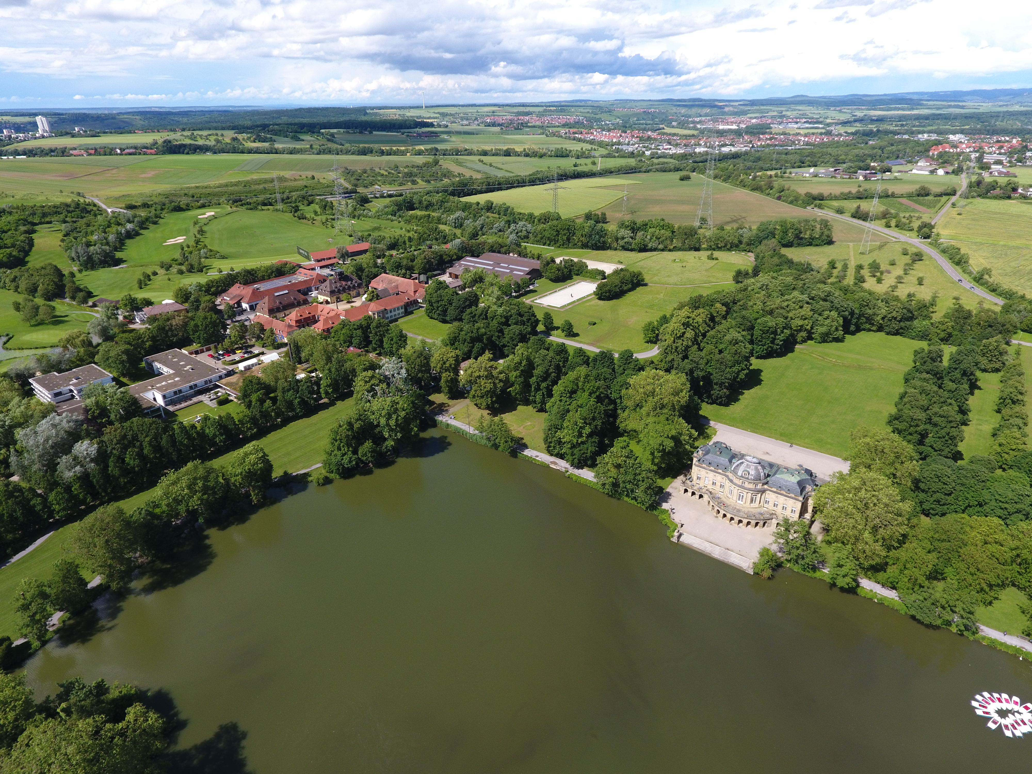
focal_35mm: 20
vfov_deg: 66.0
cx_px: 516
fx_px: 596
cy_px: 387
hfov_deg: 81.7
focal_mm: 3.61
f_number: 2.8
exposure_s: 1/654
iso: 100
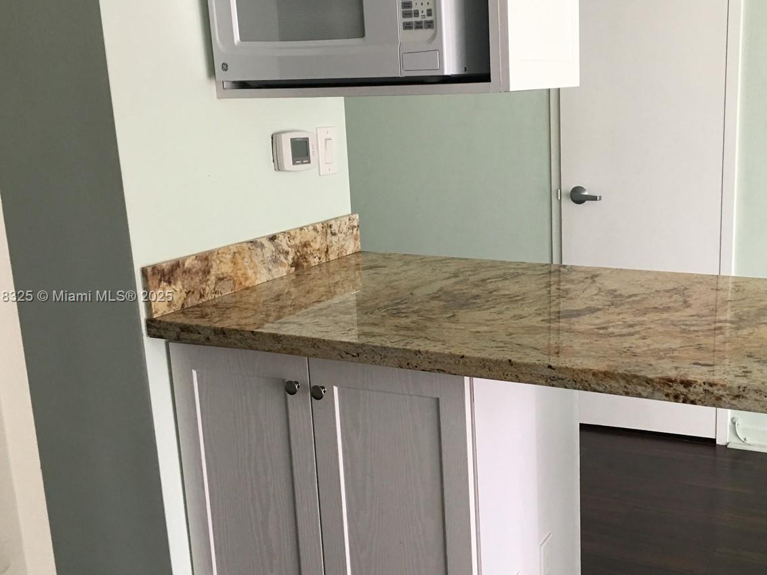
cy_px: 297
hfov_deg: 45.2
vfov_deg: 35.1
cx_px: 498
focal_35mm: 41
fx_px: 908
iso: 50
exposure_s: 1/15
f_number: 2.2
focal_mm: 4.15
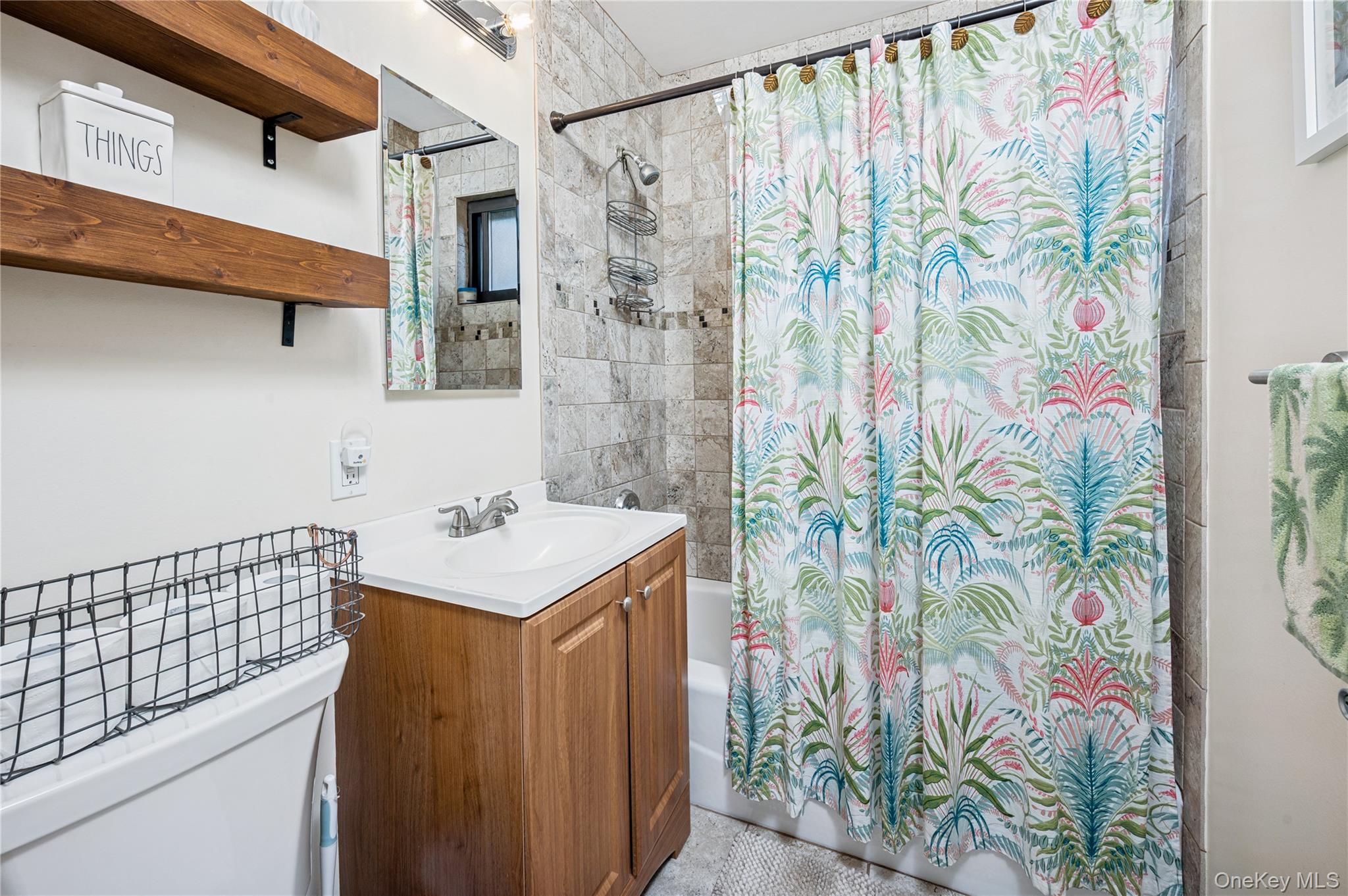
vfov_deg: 81.1
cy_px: 448
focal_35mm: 14
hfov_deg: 104.3
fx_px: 524
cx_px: 674
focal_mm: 14
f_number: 11
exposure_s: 1/15
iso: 200
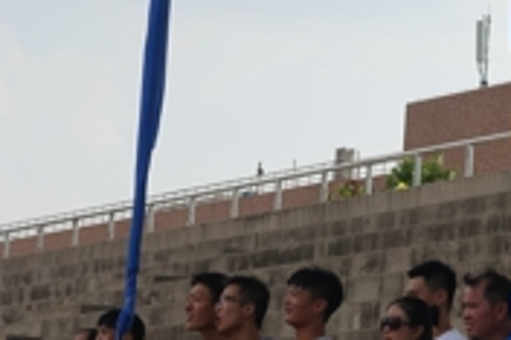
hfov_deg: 8.5
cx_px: 618
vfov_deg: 5.7
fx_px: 3389
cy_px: 215
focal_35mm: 239
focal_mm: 25.7
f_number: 5.6
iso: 125
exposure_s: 1/500
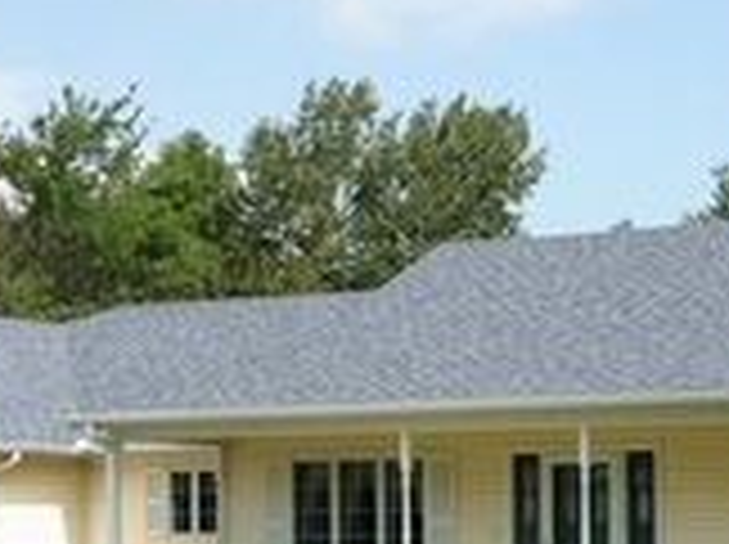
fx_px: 2145
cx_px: 626
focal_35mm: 102
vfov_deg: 14.3
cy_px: 524
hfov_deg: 19.0
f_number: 2.4
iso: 50
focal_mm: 4.12
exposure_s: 1/1261
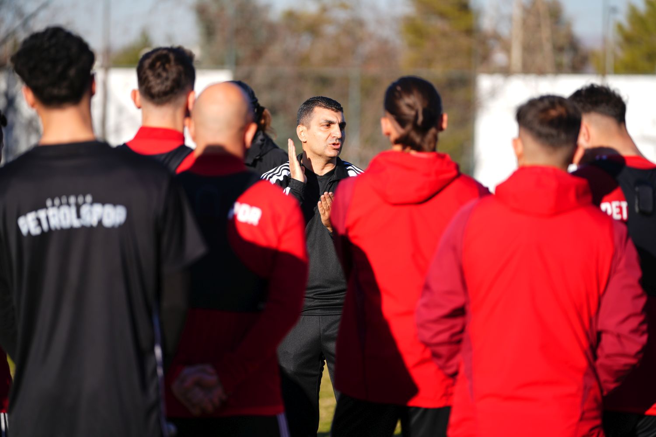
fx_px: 2952
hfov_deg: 12.7
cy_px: 218
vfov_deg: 8.5
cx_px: 328
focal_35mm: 162
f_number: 2.8
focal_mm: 162
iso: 80
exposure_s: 1/1000
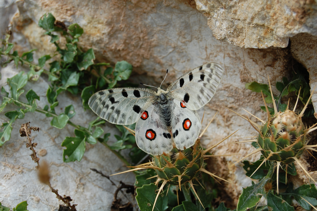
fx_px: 726
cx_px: 158
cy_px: 106
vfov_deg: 16.5
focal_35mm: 82
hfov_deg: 24.6
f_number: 8
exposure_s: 1/250
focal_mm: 55
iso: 200
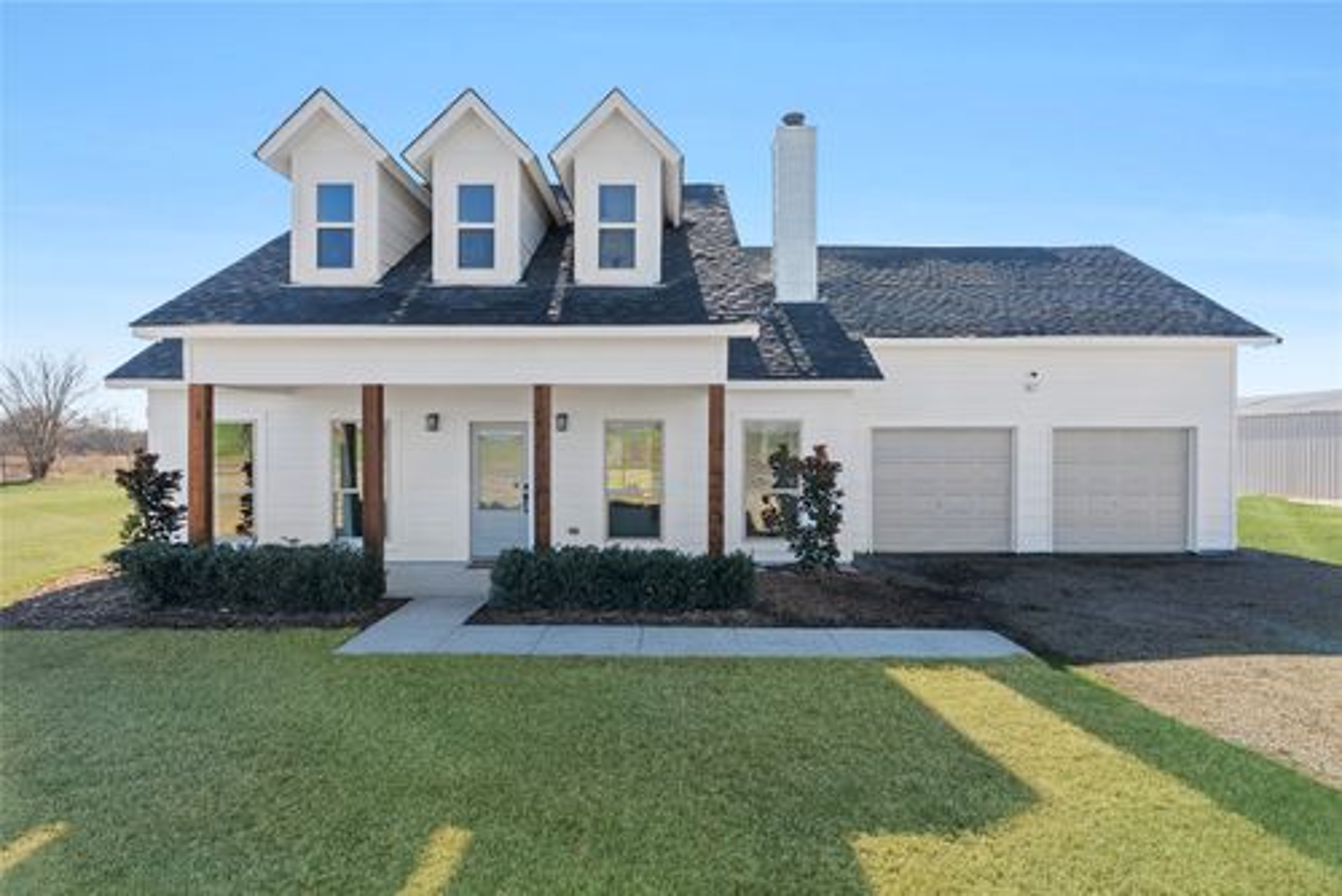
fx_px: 634
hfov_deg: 93.2
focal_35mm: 17
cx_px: 671
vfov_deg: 70.5
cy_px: 448
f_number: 7.1
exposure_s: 1/30
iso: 160
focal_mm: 17
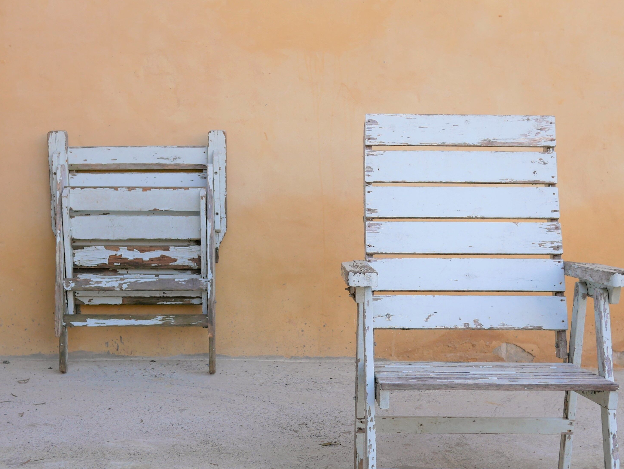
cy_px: 242
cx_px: 287
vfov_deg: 23.3
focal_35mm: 63
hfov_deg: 30.7
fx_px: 1136
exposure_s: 1/400
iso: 200
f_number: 3.2
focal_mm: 20
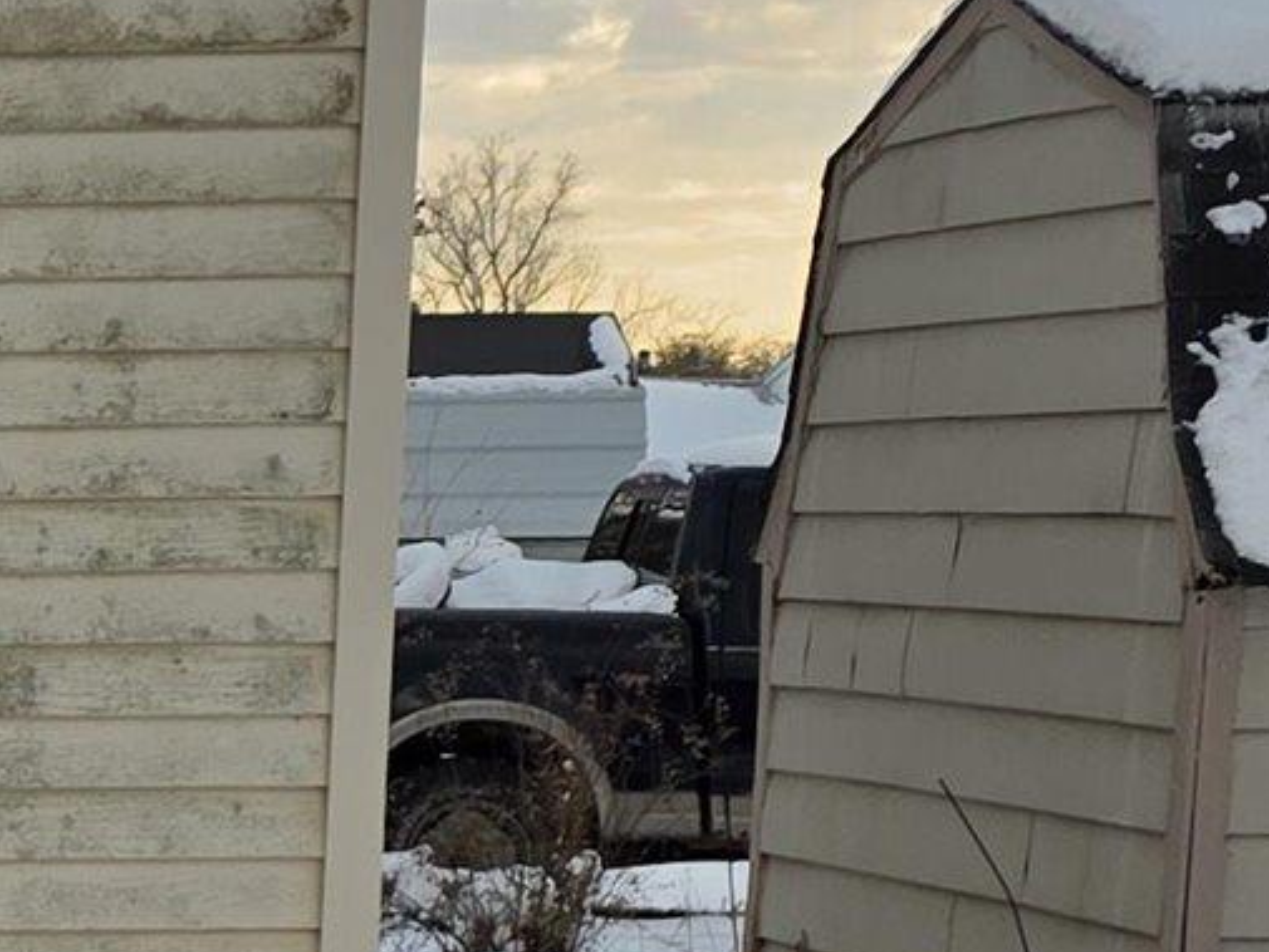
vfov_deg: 10.3
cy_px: 1392
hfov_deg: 12.6
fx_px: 5134
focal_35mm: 140
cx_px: -1128
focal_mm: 6.3
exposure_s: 1/1339
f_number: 1.7
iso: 80
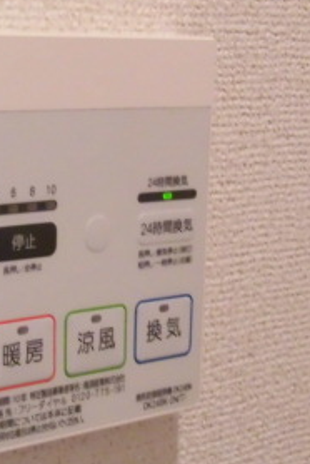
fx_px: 1572
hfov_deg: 11.2
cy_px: 255
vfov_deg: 16.8
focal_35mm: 122
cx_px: 57
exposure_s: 1/50
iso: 640
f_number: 4
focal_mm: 9.16
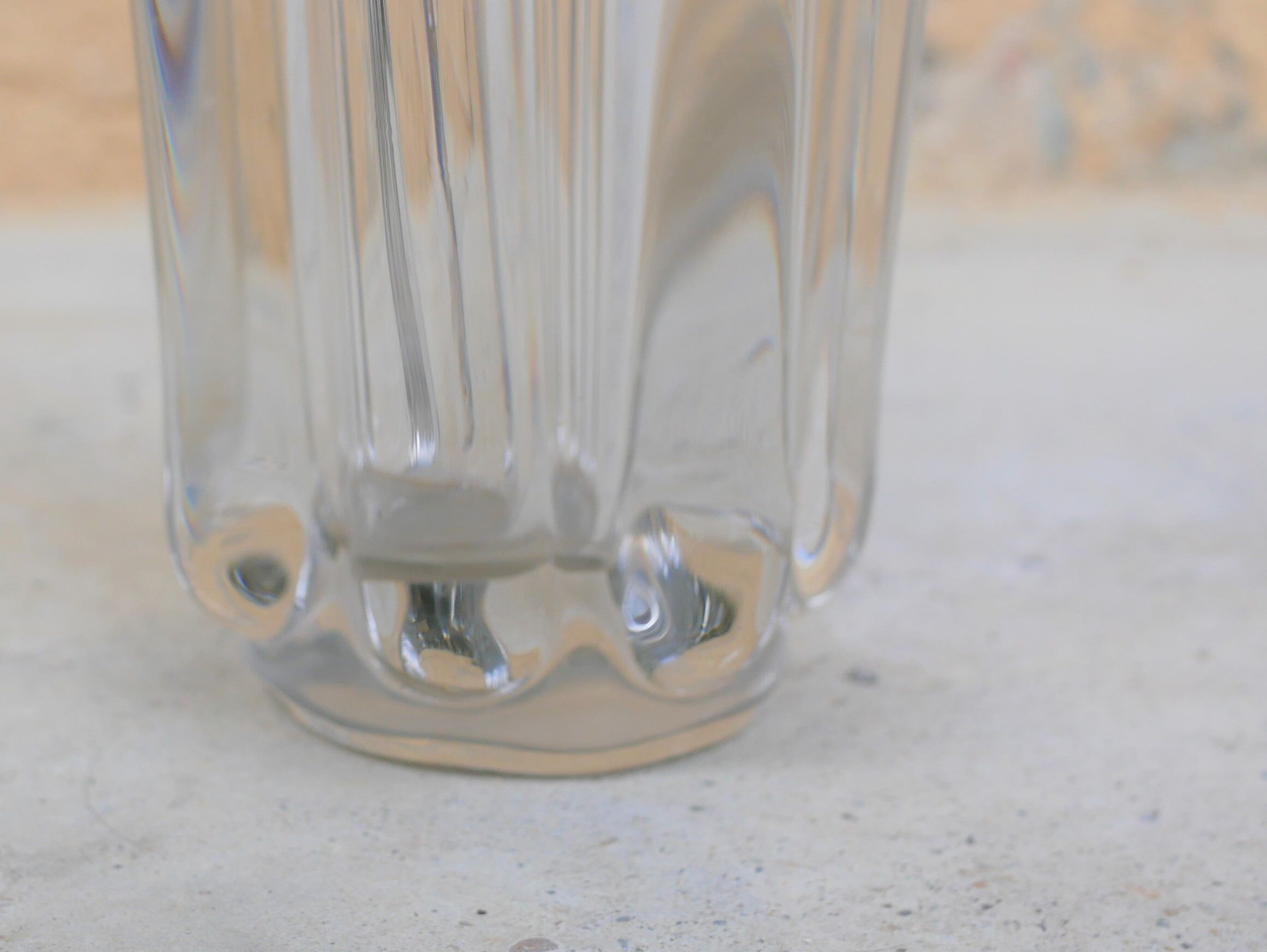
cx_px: 528
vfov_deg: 18.3
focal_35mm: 79
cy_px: 61
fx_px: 2893
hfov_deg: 24.7
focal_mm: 20
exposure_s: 1/400
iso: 200
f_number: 3.2
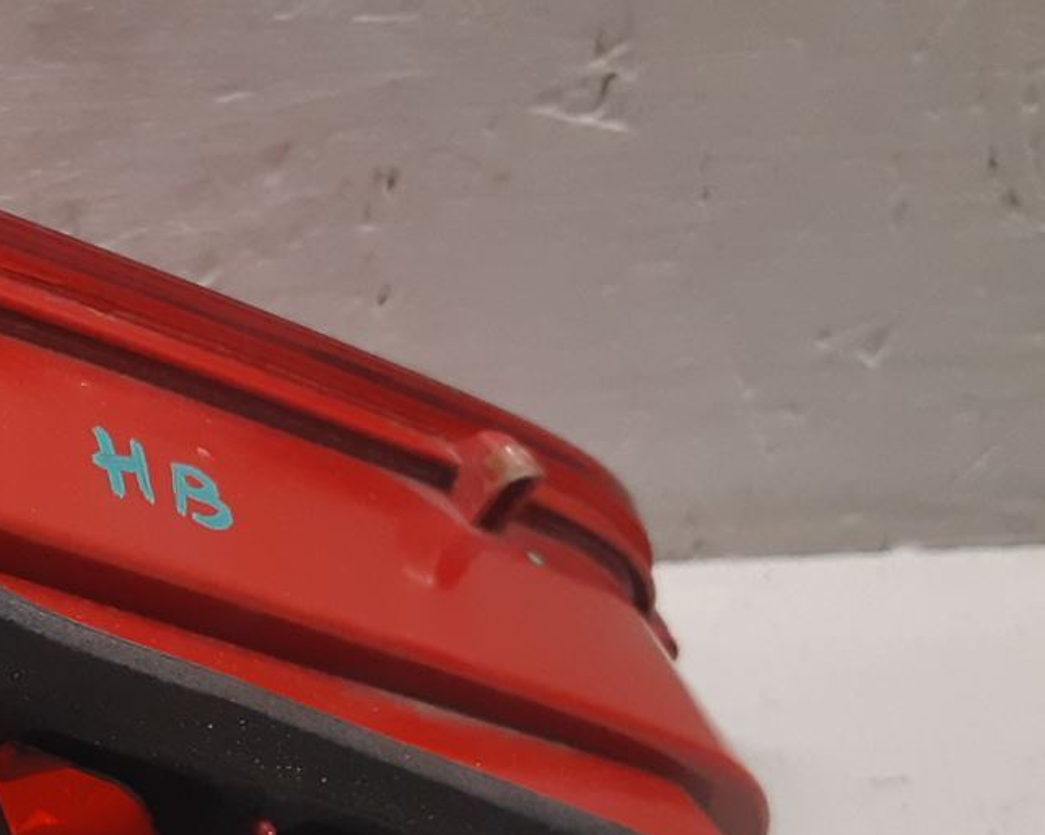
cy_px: 610
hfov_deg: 22.2
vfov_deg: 18.8
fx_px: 2504
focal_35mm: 81
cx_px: -114
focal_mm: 3.93
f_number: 1.7
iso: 160
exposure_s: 1/50
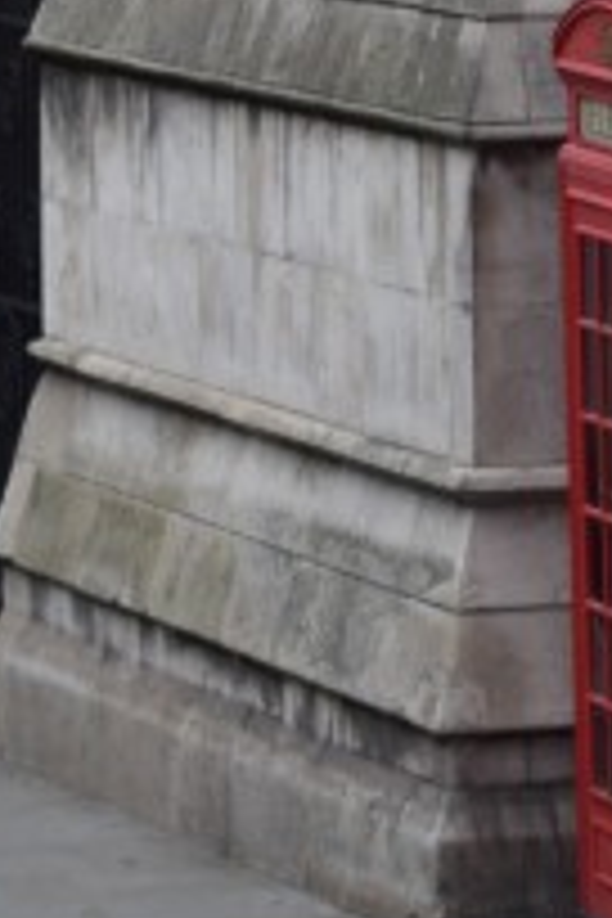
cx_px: 896
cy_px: -1112
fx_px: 9970
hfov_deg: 3.5
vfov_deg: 5.1
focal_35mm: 391
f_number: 6.3
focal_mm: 52
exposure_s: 1/160
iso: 400
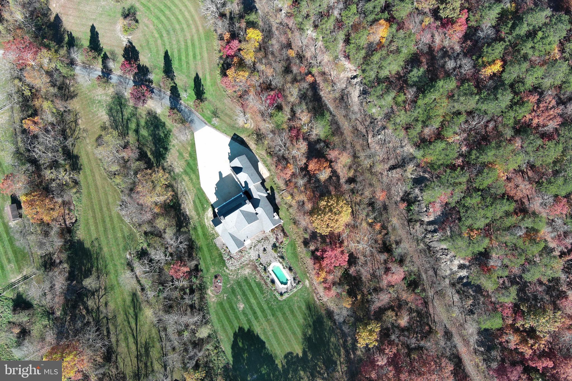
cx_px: 286
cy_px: 190
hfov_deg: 63.7
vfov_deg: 45.0
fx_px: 461
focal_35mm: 29
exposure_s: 1/352
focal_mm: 10.57
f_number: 2.8
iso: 100
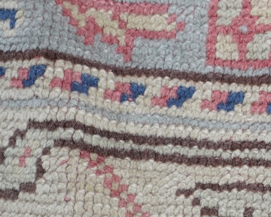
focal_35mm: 182
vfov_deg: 8.5
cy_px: 202
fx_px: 1459
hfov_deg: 9.7
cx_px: 574
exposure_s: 1/160
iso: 160
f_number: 4
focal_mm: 34
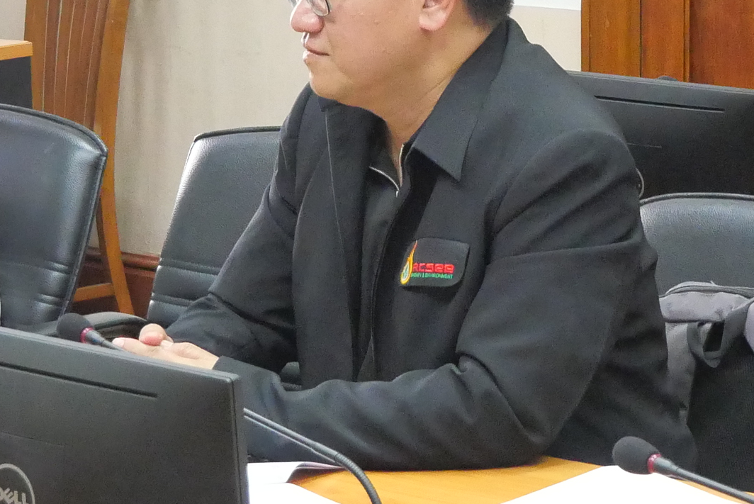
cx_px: 478
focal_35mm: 157
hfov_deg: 13.1
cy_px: 120
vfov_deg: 8.7
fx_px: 3290
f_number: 4.2
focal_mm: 22
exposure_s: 1/40
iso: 3200
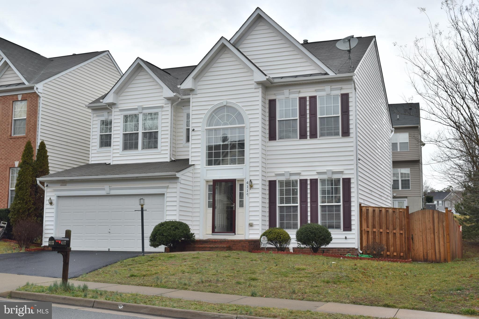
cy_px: 160
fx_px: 599
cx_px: 240
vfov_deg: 29.9
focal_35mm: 45
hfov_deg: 43.6
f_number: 9
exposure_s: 1/320
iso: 200
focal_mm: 30
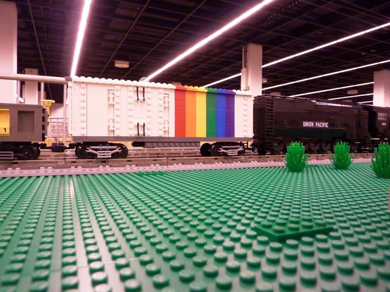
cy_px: 146
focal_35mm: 25
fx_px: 282
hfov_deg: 69.4
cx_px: 195
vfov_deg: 54.9
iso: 400
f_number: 3.3
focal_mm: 4.1
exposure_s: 1/13
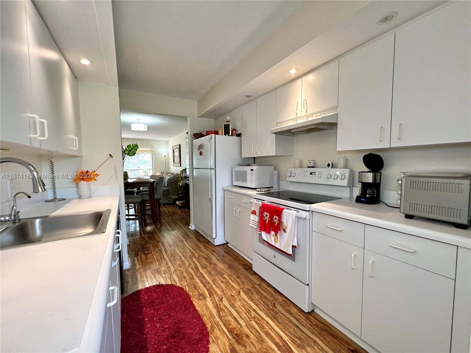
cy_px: 176
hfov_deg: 106.2
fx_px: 177
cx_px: 236
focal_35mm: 13
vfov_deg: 89.9
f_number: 1.8
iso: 200
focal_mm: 1.57
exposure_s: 1/120
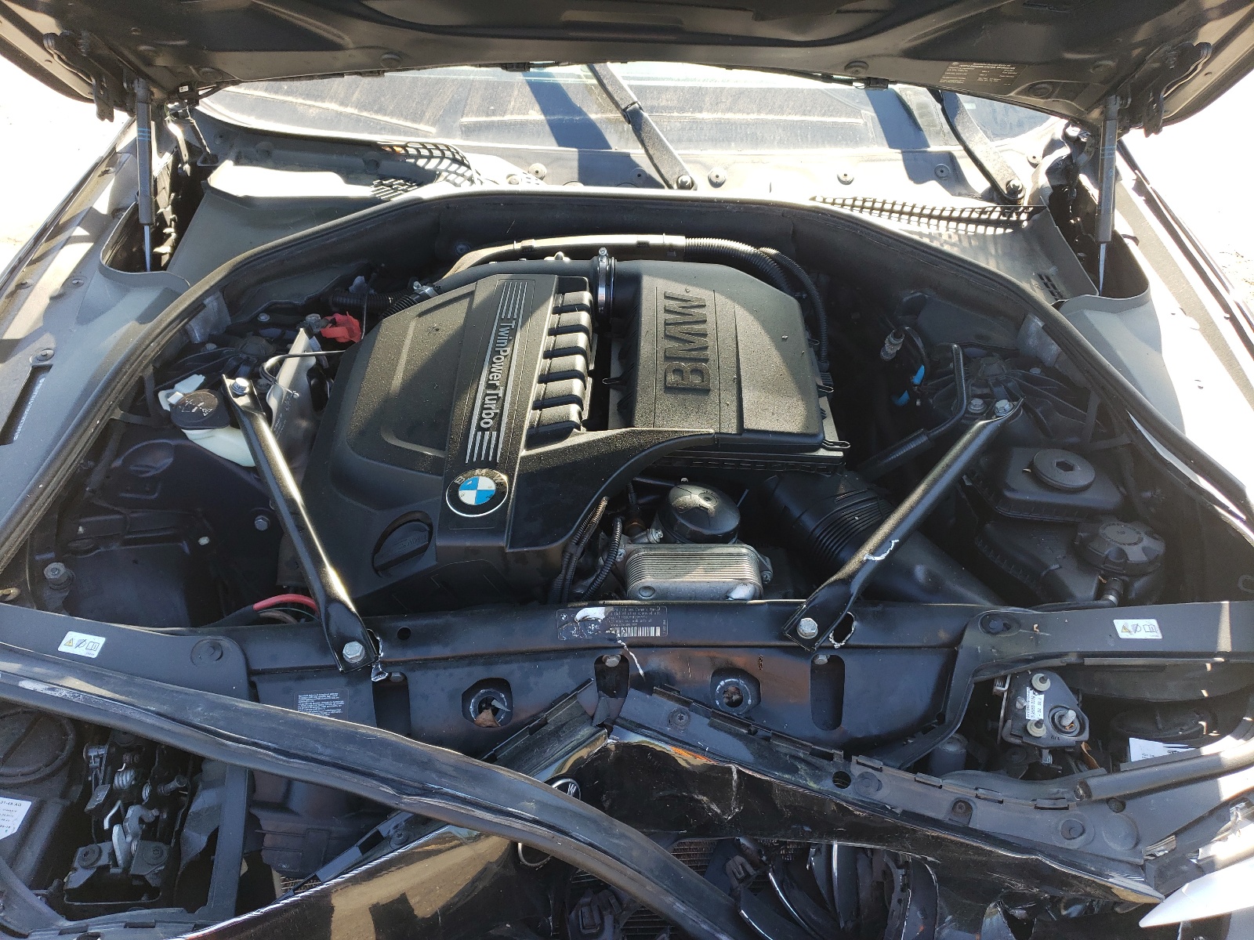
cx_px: 627
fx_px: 942
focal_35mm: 26
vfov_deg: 53.1
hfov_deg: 67.3
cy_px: 470
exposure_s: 1/217
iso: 50
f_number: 1.5
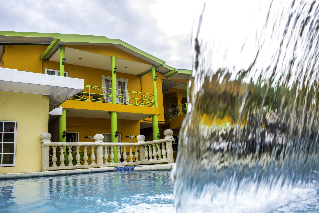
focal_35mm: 30
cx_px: 160
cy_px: 106
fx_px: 266
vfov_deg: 43.6
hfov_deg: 61.9
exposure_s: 1/250
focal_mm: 20
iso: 100
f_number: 5.6
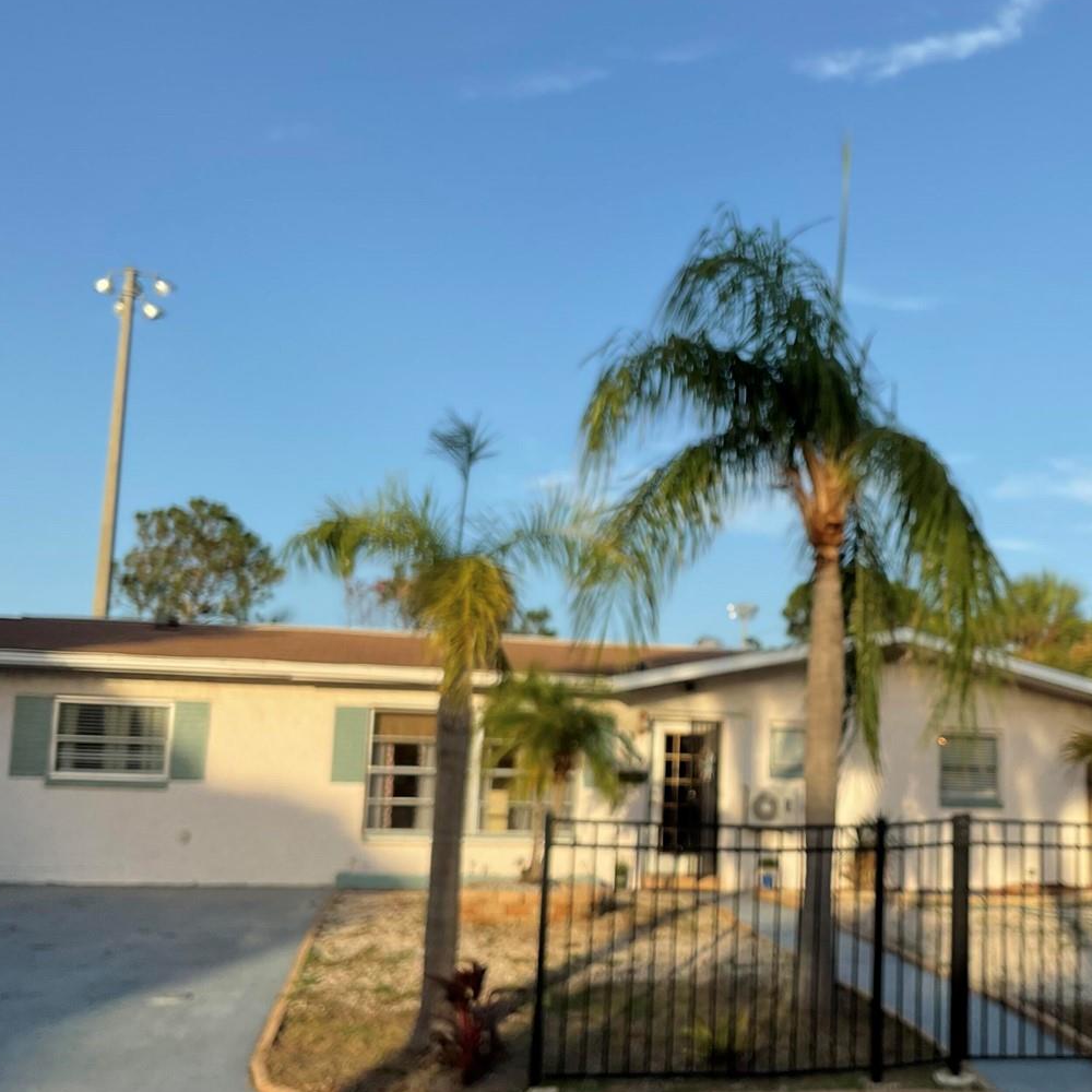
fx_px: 1463
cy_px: 625
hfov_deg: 40.2
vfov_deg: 40.8
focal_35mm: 41
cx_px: 769
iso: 16
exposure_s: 1/1250
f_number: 1.8
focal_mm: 3
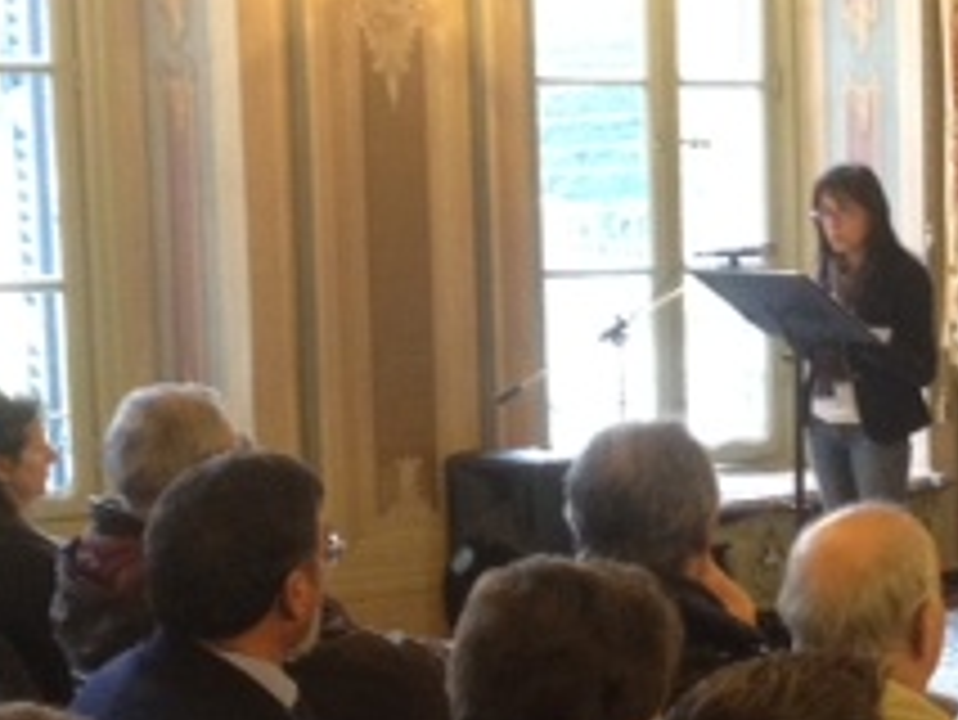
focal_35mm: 105
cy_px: 418
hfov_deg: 18.0
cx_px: 1057
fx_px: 2908
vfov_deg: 14.1
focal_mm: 4.28
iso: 250
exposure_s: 1/20
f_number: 2.4
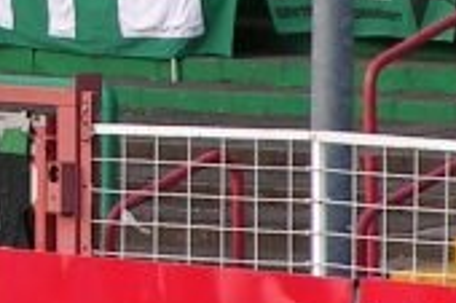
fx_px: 13388
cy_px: -311
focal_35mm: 1058
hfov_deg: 1.9
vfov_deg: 1.3
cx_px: -198
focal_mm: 33
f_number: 4.5
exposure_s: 1/200
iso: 50
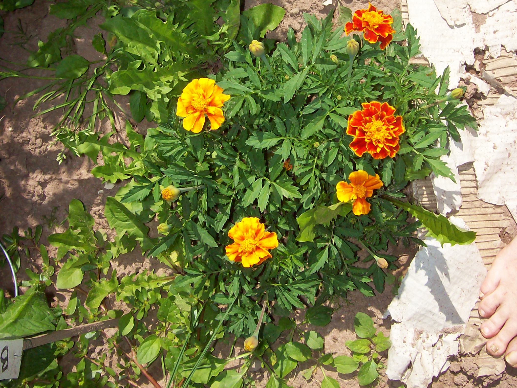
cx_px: 262
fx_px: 732
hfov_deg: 38.9
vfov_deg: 29.4
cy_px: 117
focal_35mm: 49
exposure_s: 1/749
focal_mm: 6
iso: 80
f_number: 4.8
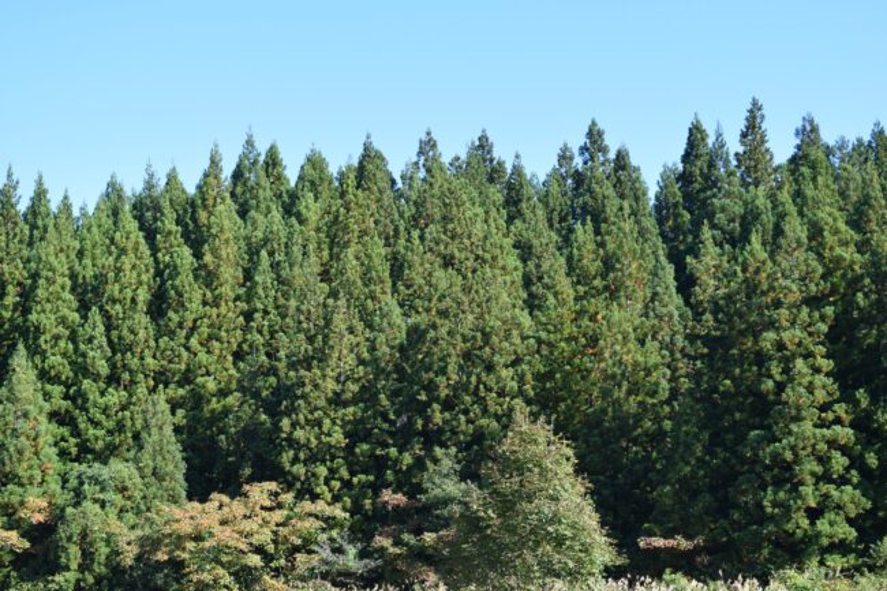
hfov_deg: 29.9
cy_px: 296
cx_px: 444
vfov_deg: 20.2
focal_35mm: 68
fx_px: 1663
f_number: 8
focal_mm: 45
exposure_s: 1/250
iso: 220
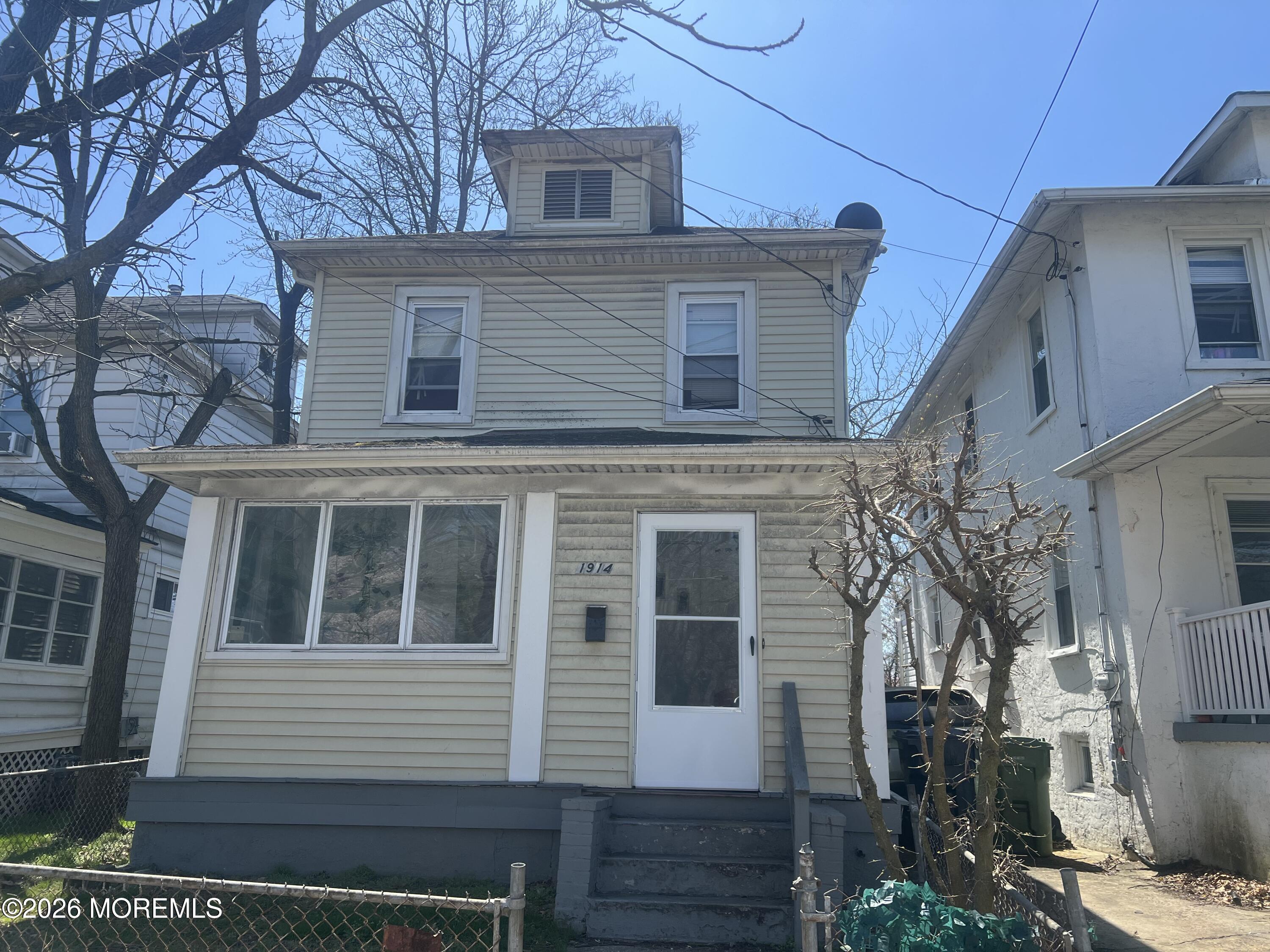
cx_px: 635
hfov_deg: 67.3
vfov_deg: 53.1
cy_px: 476
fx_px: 954
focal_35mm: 26
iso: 50
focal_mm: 5.7
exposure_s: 1/3356
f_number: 1.5
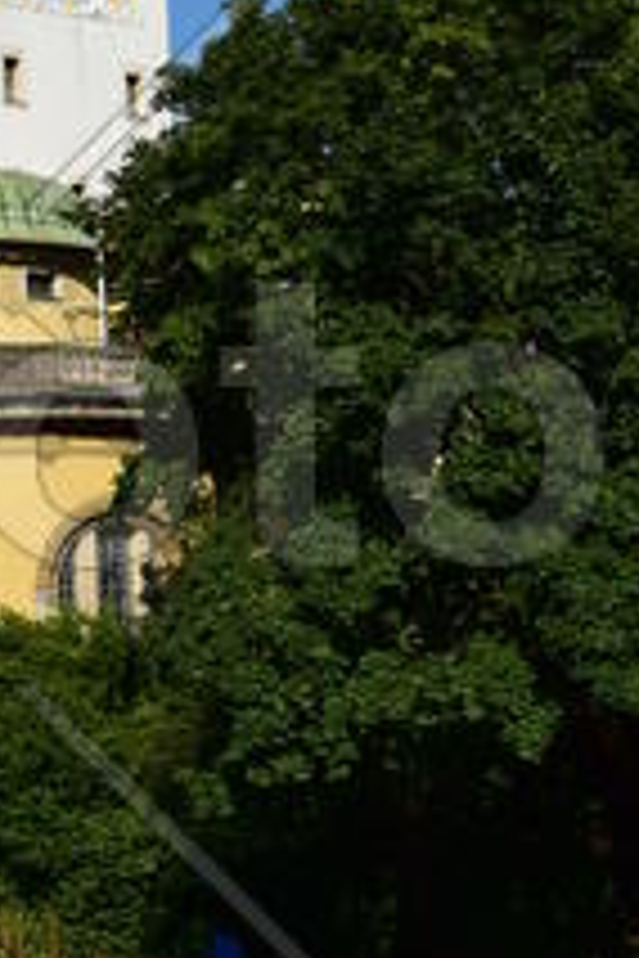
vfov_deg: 19.3
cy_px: 454
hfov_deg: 12.5
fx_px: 2822
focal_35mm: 106
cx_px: -209
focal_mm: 26
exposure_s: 1/320
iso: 100
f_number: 9
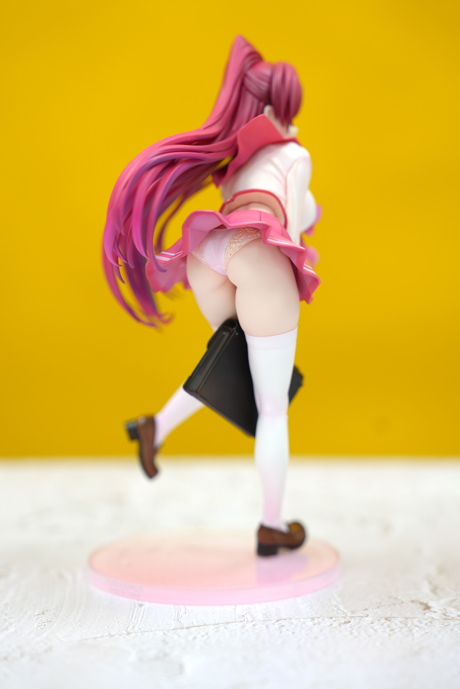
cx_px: 230
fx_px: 1342
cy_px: 344
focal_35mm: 70
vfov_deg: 28.8
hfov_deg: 19.5
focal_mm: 70
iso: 200
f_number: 2.8
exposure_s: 1/60
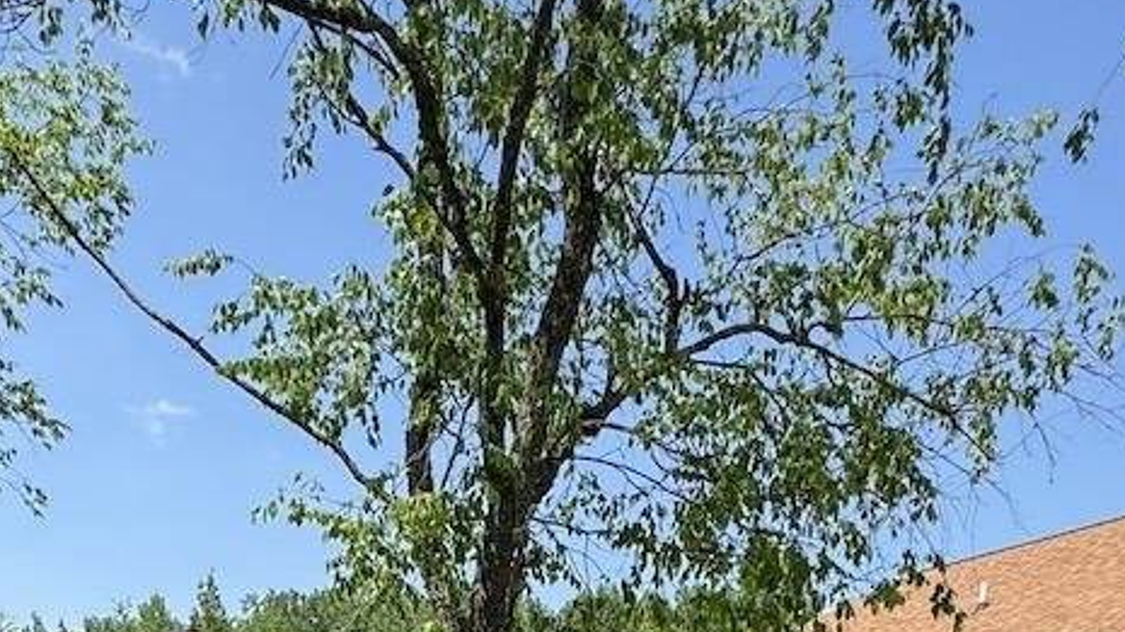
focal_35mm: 42
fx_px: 1252
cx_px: 537
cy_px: 1128
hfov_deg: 48.4
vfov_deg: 20.4
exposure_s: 1/741
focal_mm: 2.22
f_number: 2.2
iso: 40
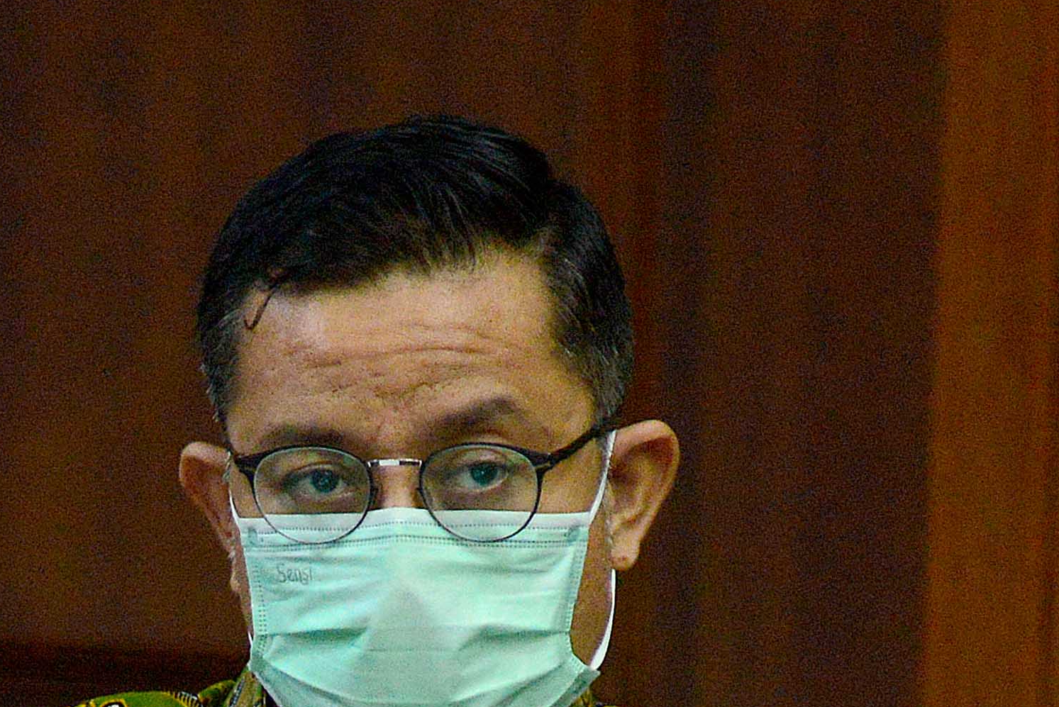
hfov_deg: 3.0
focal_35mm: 685
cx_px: 48
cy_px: 1391
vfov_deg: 2.0
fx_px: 20159
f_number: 3.5
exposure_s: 1/100
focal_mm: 170
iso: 4000
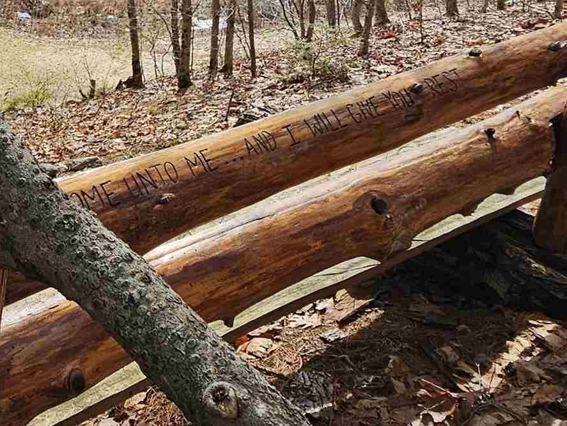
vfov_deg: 30.0
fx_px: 737
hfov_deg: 37.7
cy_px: -1
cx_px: 4
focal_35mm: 45
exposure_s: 1/2049
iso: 50
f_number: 2.2
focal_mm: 2.2
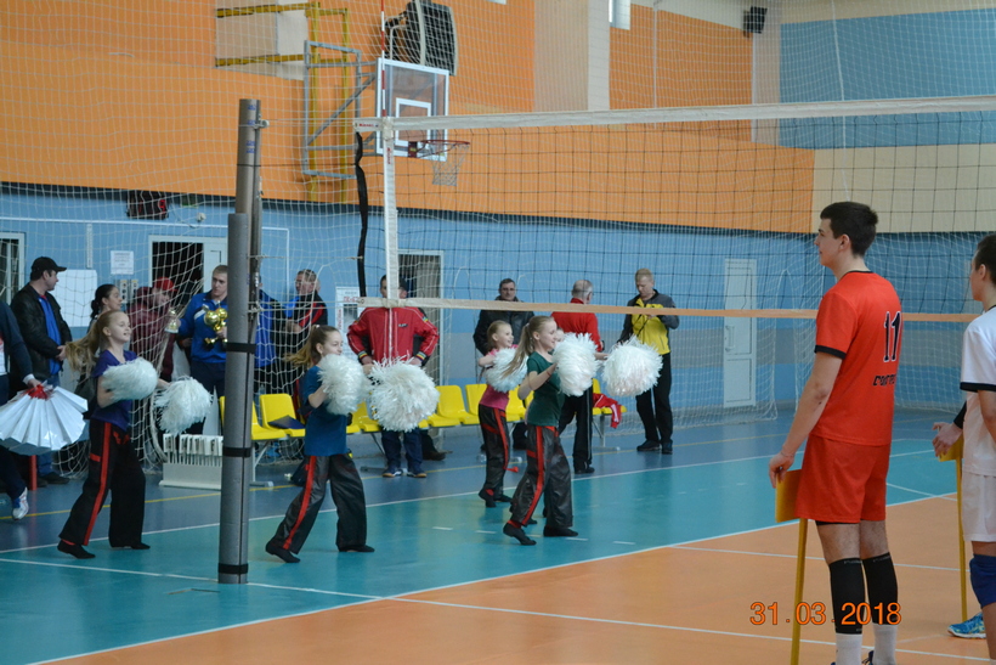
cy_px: 332
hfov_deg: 26.0
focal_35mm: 78
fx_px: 2158
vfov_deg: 17.5
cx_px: 498
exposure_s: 1/250
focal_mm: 52
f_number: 5.6
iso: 3200
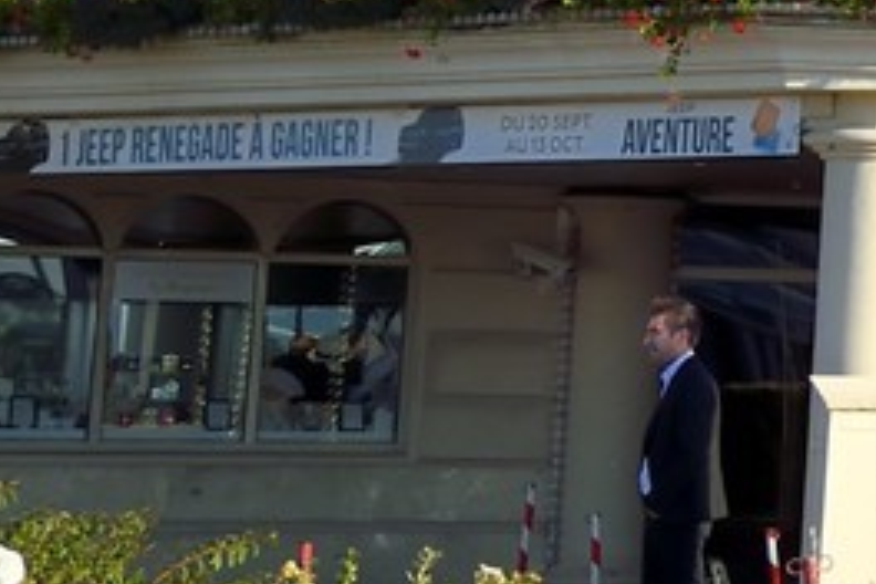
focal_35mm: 206
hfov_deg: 8.7
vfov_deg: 6.6
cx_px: 2389
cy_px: -302
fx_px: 5012
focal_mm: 34
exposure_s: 1/250
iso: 200
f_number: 13
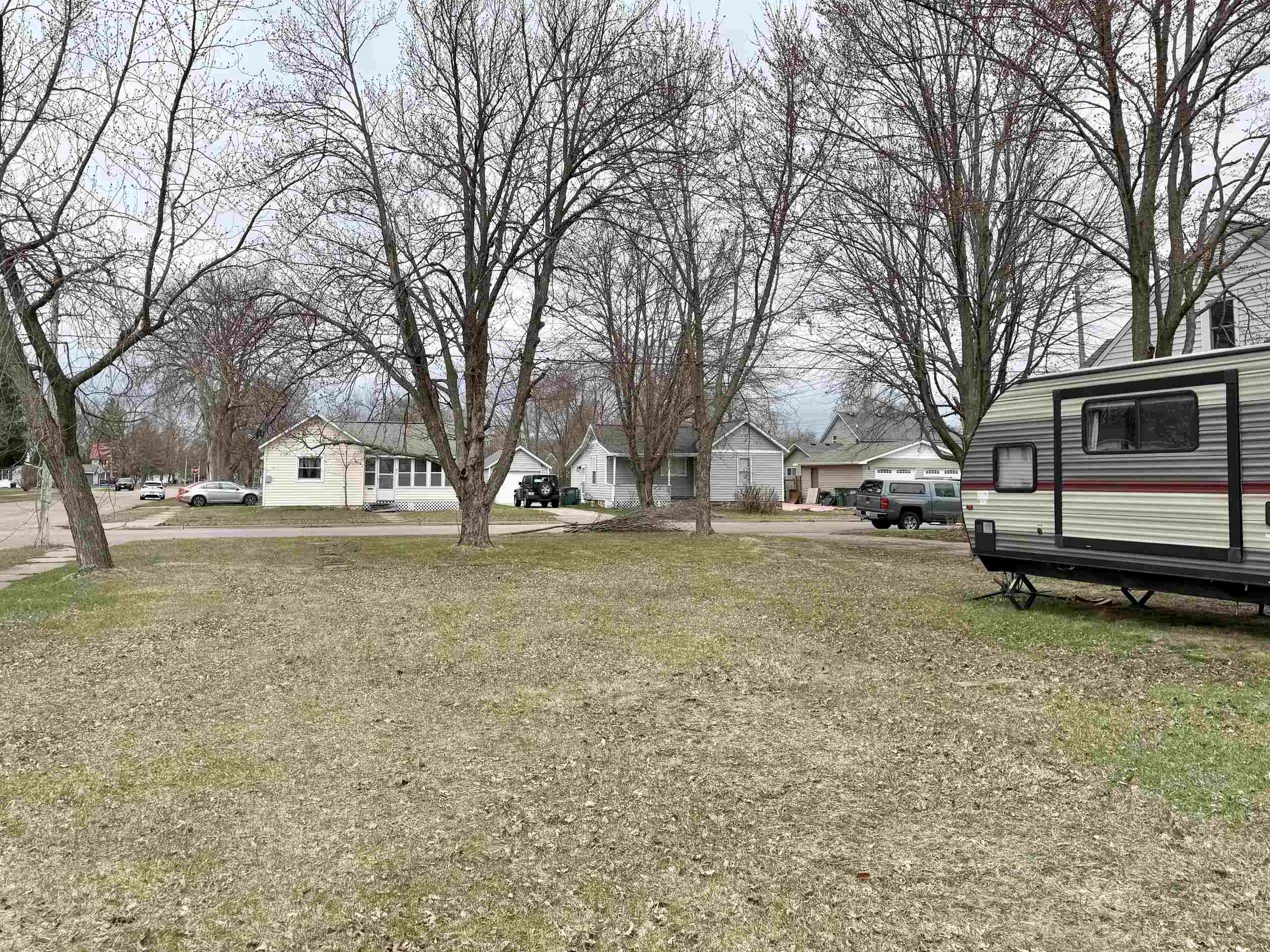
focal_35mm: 29
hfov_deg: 61.6
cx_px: 605
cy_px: 397
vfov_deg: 48.0
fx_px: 1064
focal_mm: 6.76
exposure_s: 1/3759
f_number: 1.78
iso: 80
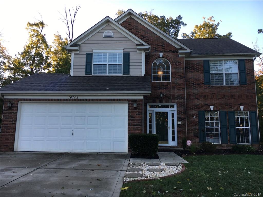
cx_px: 132
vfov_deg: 48.2
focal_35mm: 29
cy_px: 98
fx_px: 220
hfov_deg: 61.7
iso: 25
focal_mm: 4.15
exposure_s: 1/120
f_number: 2.2
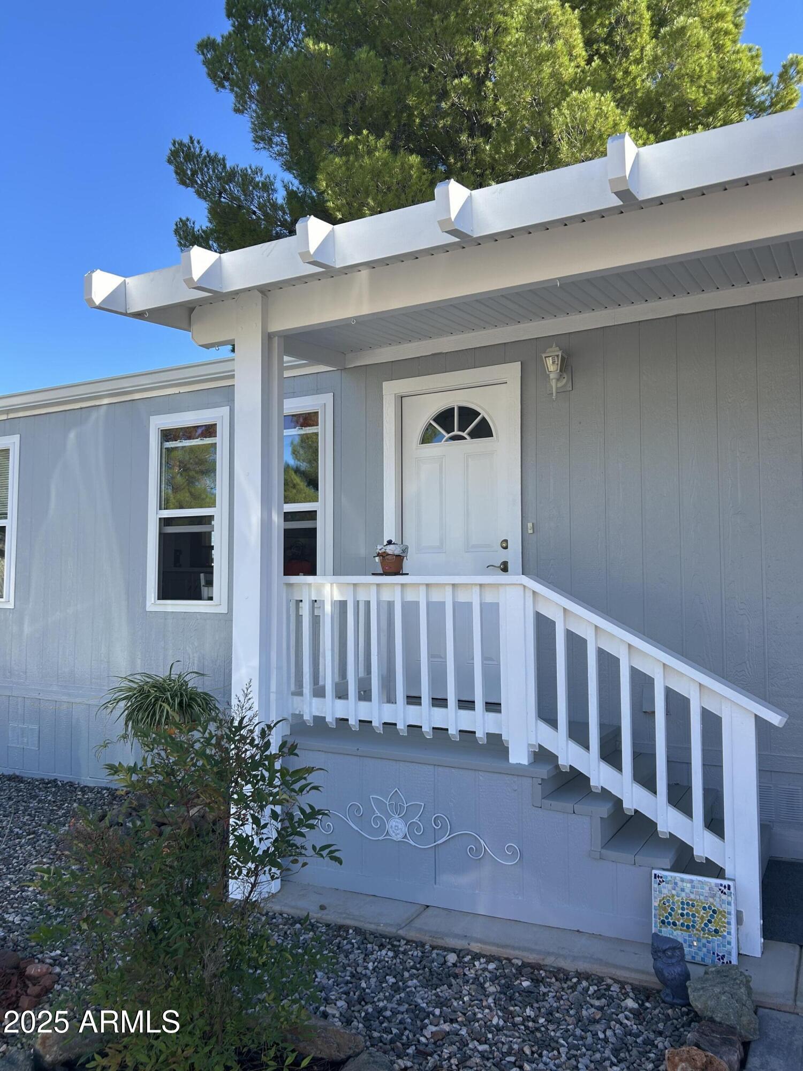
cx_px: 402
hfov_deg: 53.1
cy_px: 536
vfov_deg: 67.3
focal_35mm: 26
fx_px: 804
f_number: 1.5
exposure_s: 1/1280
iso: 50
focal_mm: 5.7
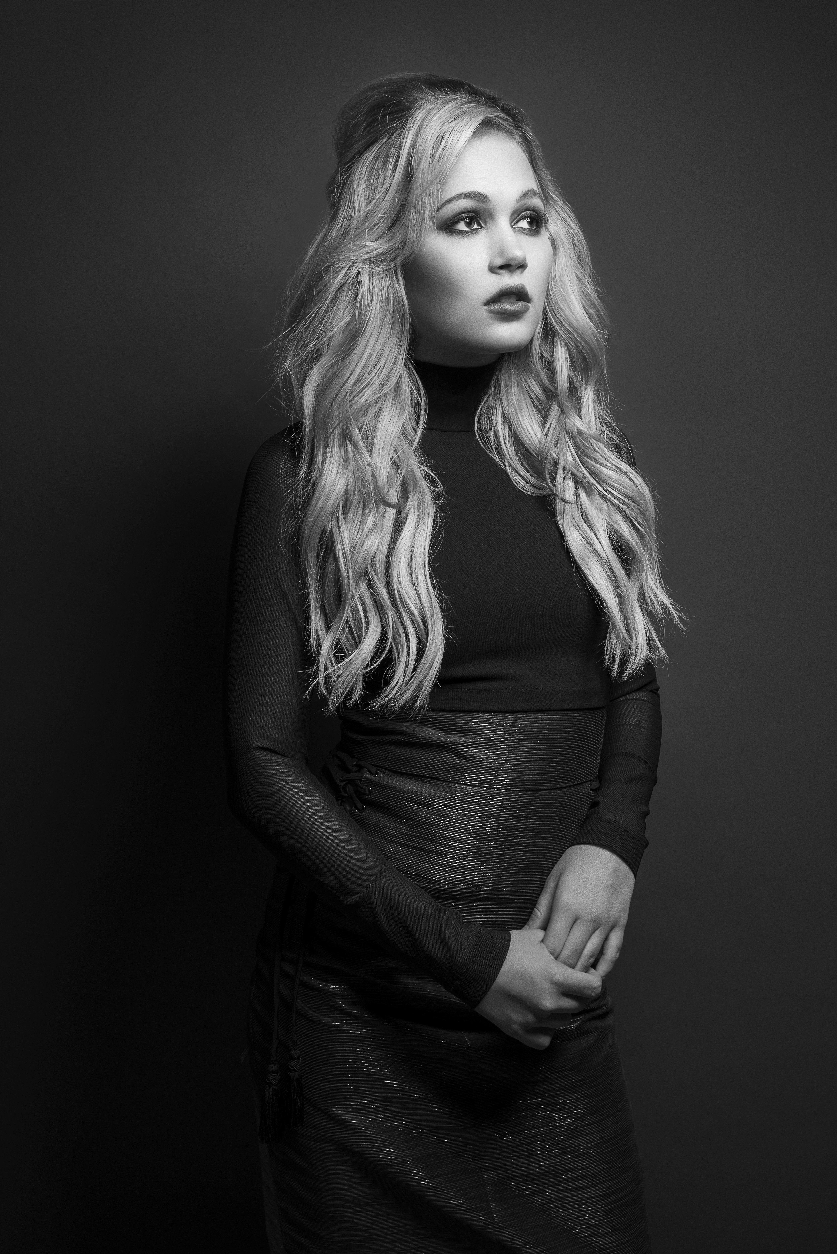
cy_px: 655
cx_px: 489
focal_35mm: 41
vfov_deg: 47.4
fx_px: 1429
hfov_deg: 32.6
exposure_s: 1/125
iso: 100
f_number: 8
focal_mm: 35
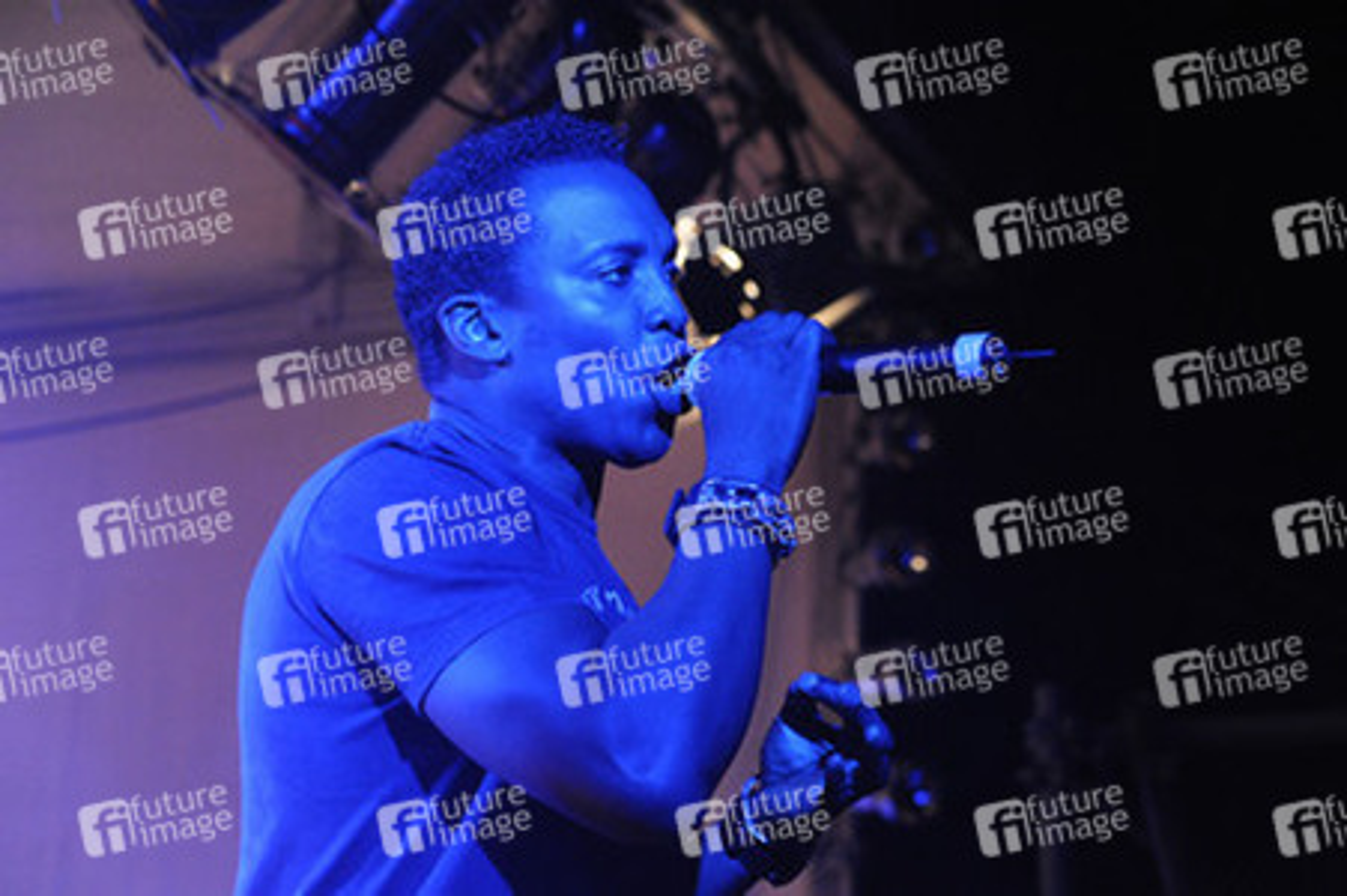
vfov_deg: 14.4
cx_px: 674
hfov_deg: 21.5
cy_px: 448
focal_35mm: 95
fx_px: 3552
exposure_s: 1/320
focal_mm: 95
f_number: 5.6
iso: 6400
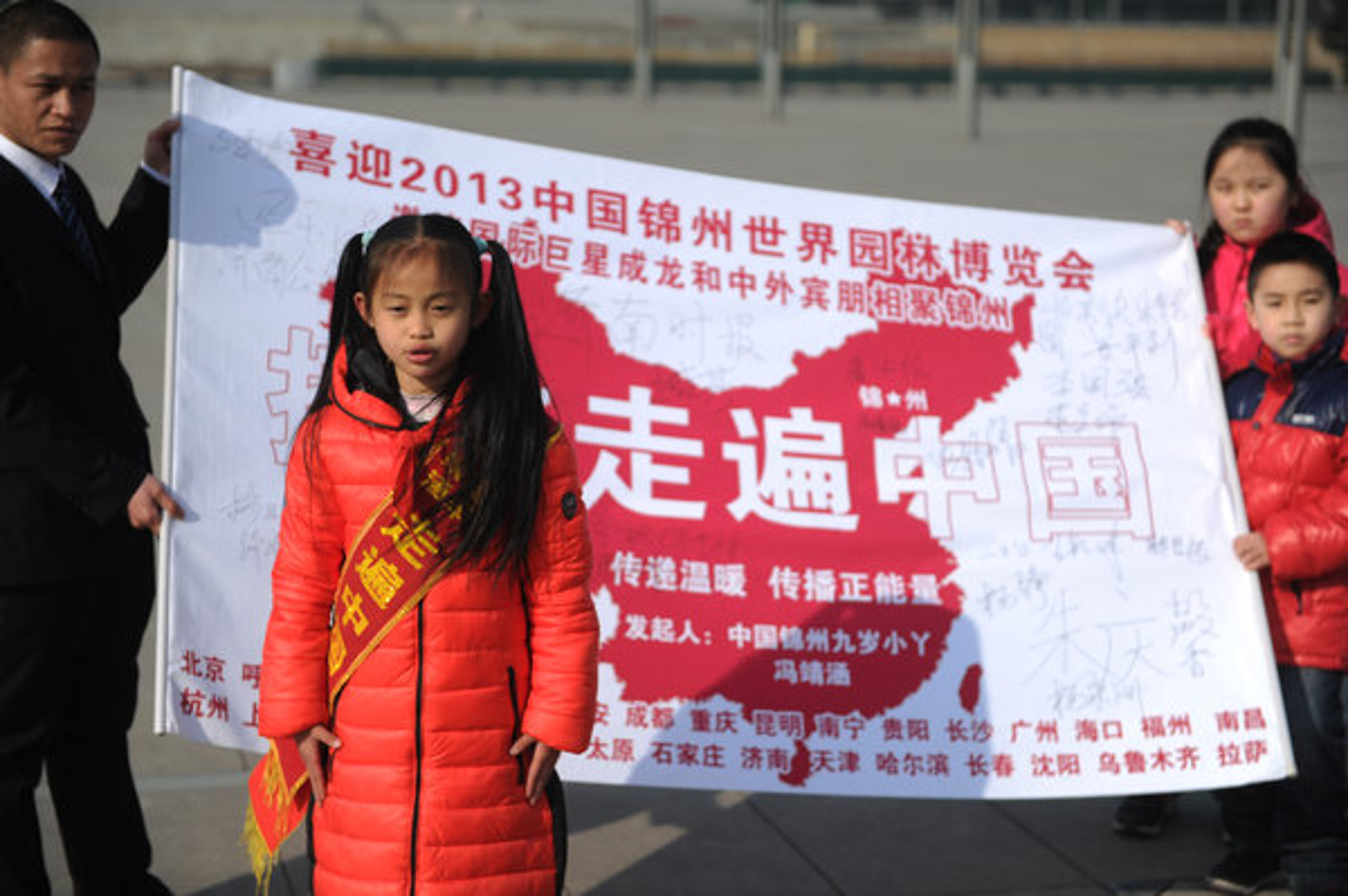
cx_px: 674
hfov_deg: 28.9
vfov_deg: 19.4
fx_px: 2619
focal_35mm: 70
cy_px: 448
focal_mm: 70
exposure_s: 1/2500
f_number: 2.8
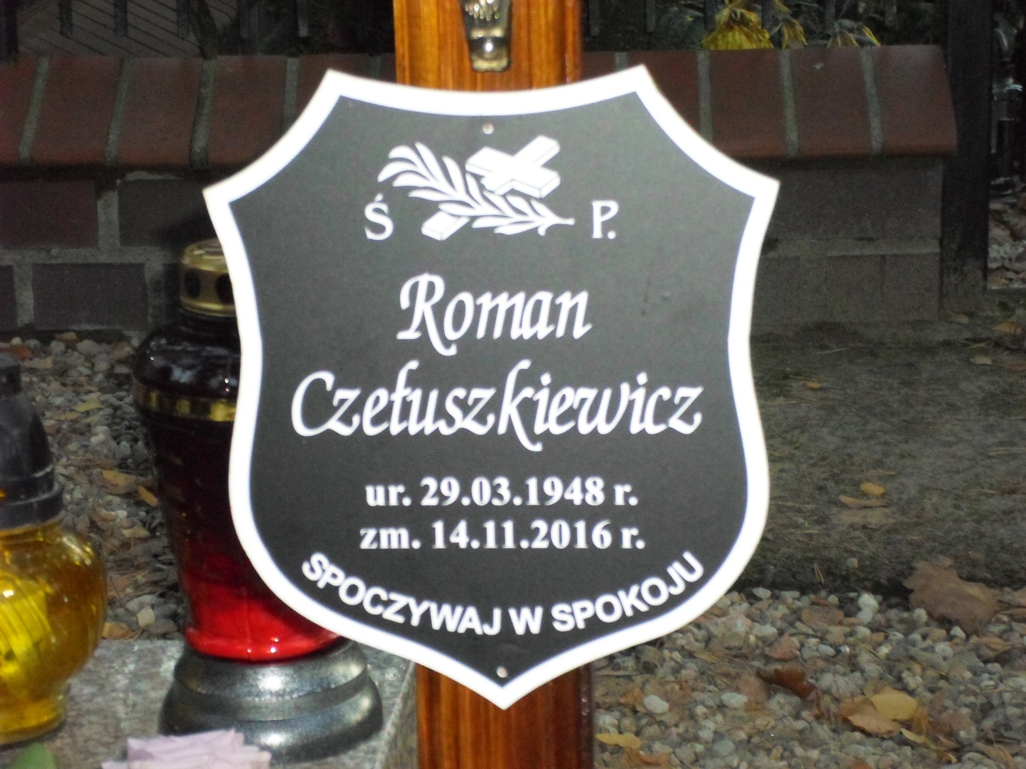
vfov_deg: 13.5
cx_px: 513
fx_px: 3260
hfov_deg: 17.9
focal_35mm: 110
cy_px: 384
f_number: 5.7
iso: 480
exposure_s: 1/60
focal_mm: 19.8
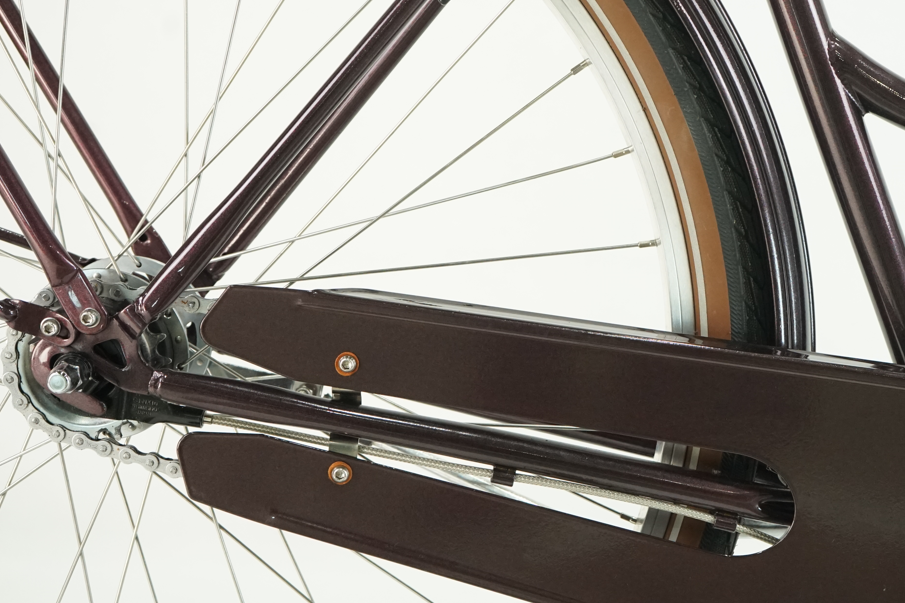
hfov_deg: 28.0
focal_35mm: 71
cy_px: 254
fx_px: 1785
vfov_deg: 19.2
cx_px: 684
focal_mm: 44
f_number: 5.6
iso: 2500
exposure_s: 1/200
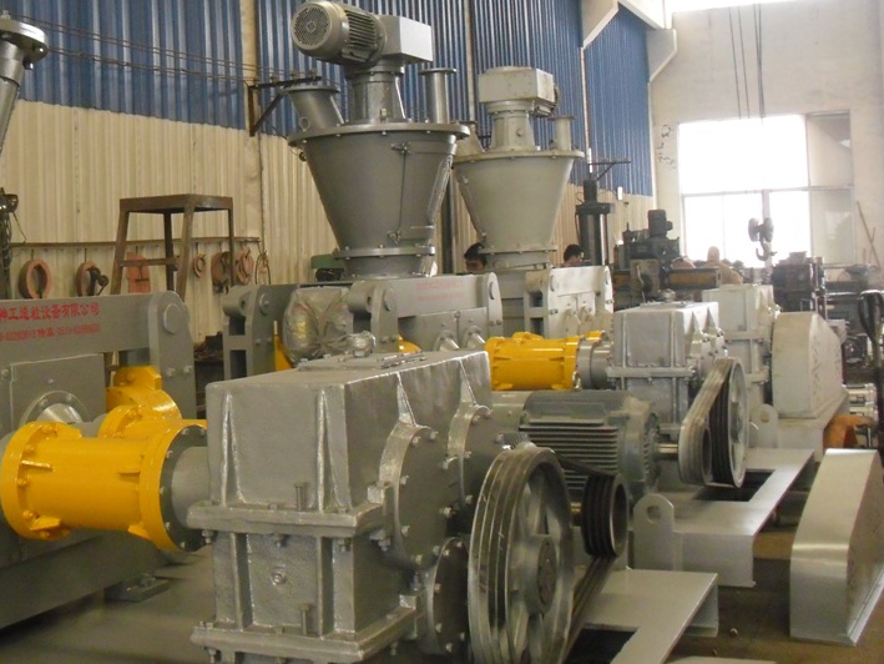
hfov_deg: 36.2
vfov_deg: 28.0
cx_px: 253
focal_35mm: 52
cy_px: 257
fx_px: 1328
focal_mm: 6.3
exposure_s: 1/60
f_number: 3.1
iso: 400
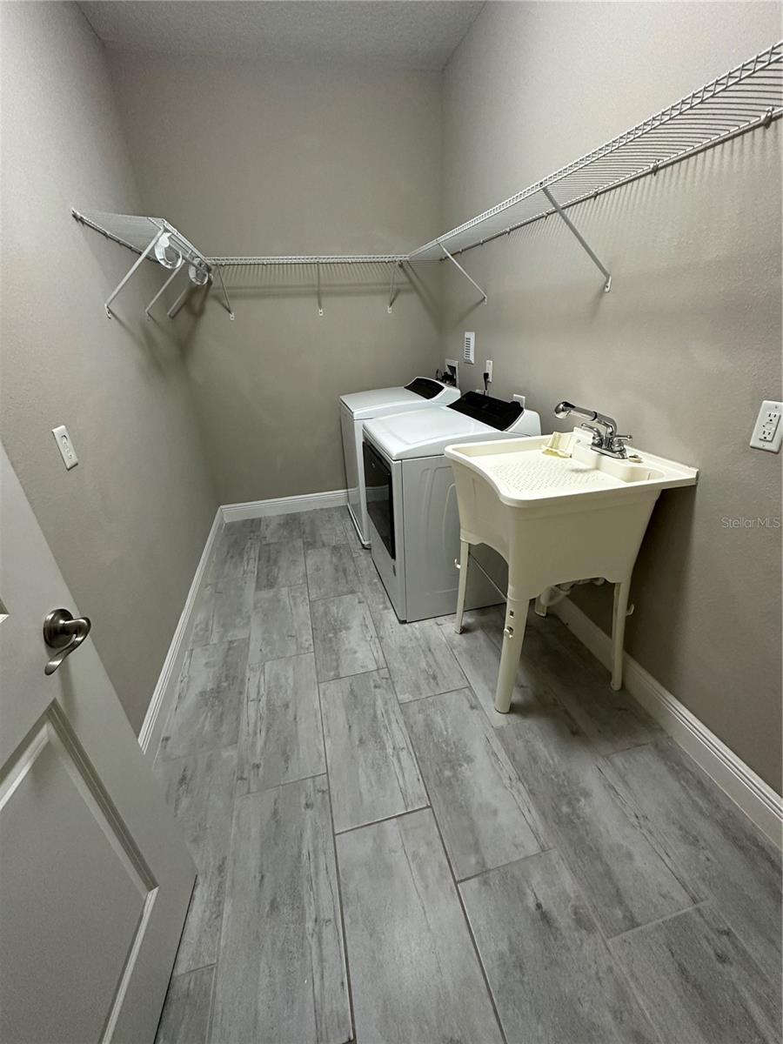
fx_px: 422
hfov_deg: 85.7
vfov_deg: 102.1
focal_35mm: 14
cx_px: 392
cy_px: 522
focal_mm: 2.22
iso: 500
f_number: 2.2
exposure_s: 1/60
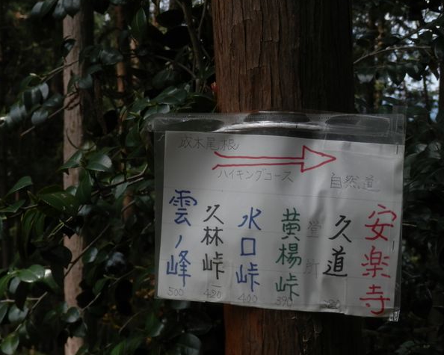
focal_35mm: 71
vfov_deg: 21.5
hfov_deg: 26.7
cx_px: 259
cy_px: 214
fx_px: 933
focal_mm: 9.8
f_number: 4.1
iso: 80
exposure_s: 1/400
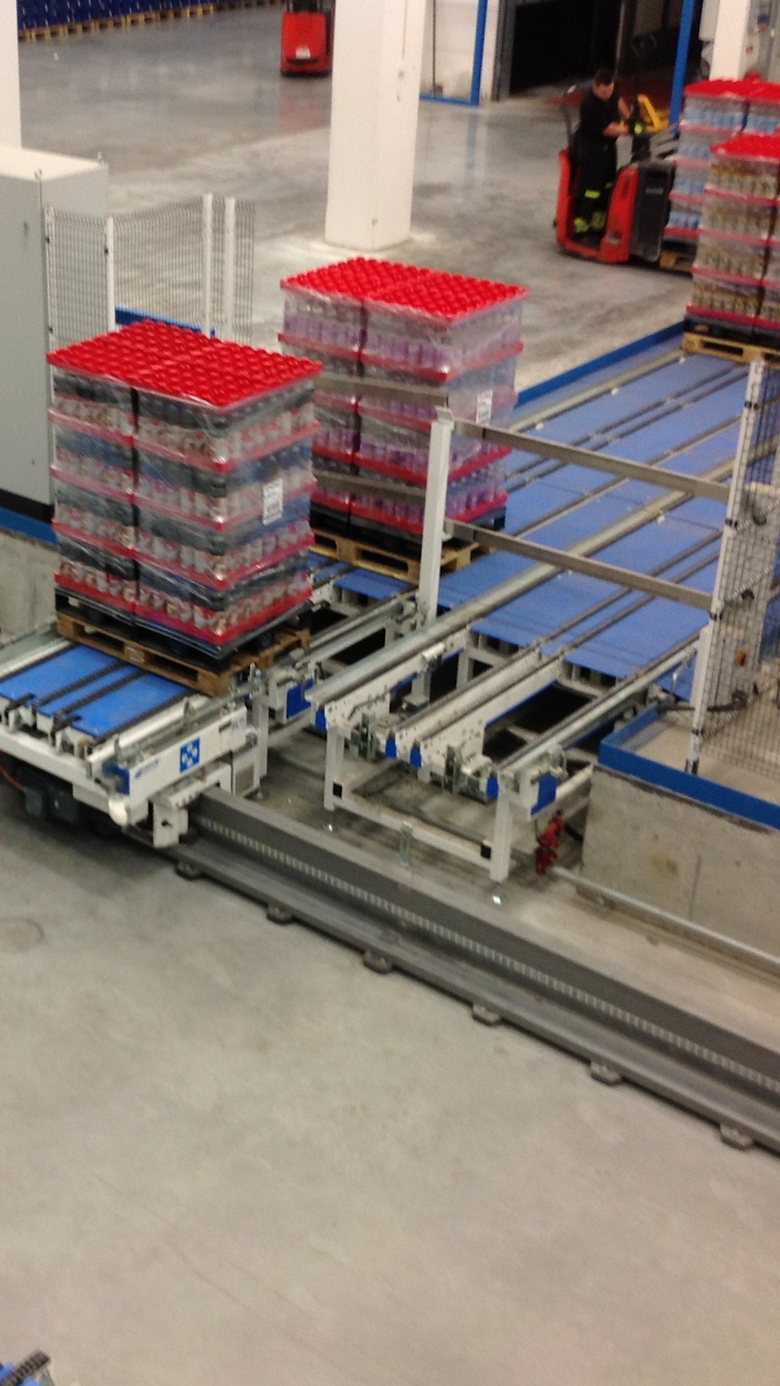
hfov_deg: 22.7
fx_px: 1911
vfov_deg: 39.9
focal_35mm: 52
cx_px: 129
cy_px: 698
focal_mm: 4.28
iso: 80
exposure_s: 1/20
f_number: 2.4
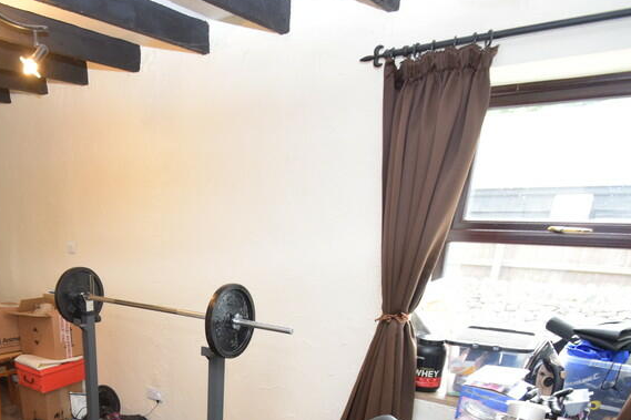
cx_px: 179
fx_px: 473
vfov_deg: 44.4
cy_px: 362
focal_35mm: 27
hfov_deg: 64.4
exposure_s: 1/60
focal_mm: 10
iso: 900
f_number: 3.5
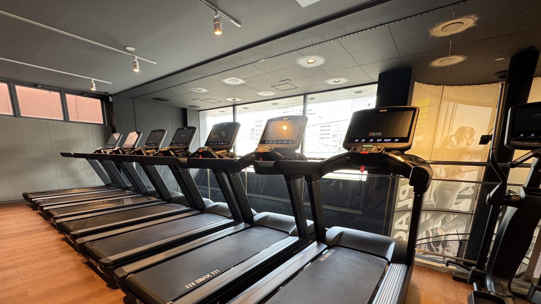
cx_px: 259
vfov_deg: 65.2
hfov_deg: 99.3
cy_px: 205
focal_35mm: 16
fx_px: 230
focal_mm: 2.22
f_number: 2.2
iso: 320
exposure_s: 1/100
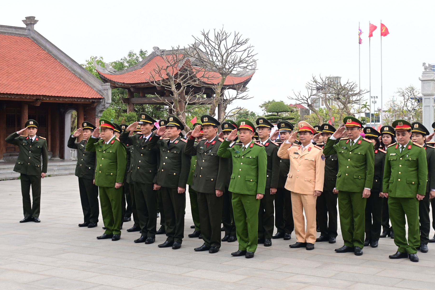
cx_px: 234
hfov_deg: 38.2
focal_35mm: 52
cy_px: 137
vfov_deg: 26.0
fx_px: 628
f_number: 4.5
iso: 250
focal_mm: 32
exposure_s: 1/200
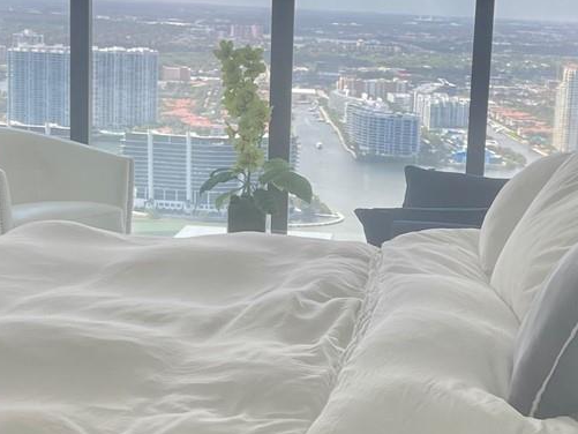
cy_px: 246
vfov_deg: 17.8
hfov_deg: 23.5
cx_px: 375
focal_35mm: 83
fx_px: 1386
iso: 32
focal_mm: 5.1
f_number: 1.6
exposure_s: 1/377
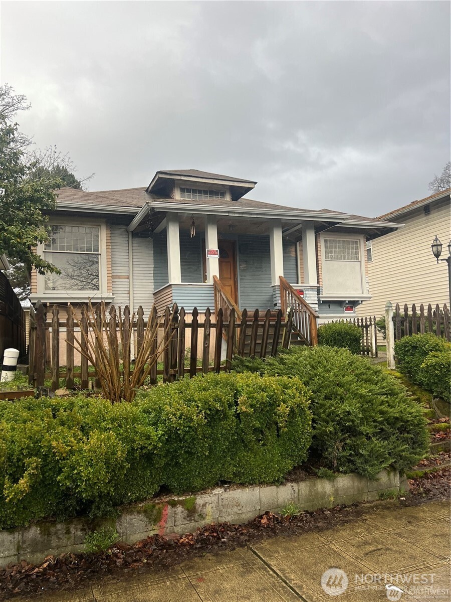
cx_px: 226
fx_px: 452
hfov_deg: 53.1
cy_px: 301
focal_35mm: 26
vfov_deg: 67.3
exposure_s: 1/458
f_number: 1.5
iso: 50
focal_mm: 5.7
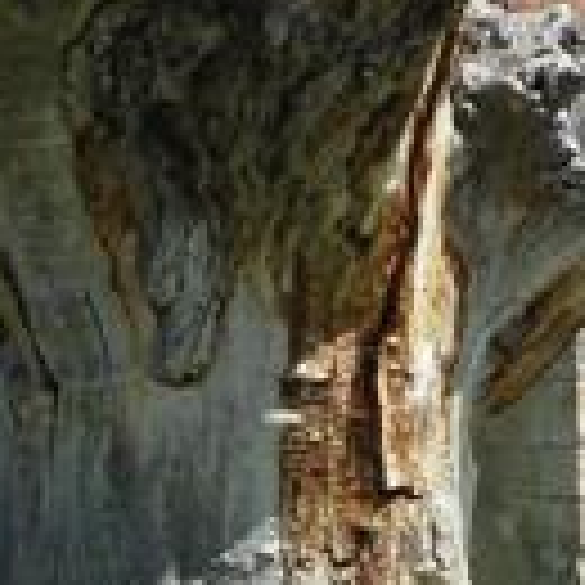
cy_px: 92
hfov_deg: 10.2
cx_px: 614
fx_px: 3250
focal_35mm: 170
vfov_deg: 10.2
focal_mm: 5.8
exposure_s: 1/67
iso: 50
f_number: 8.5
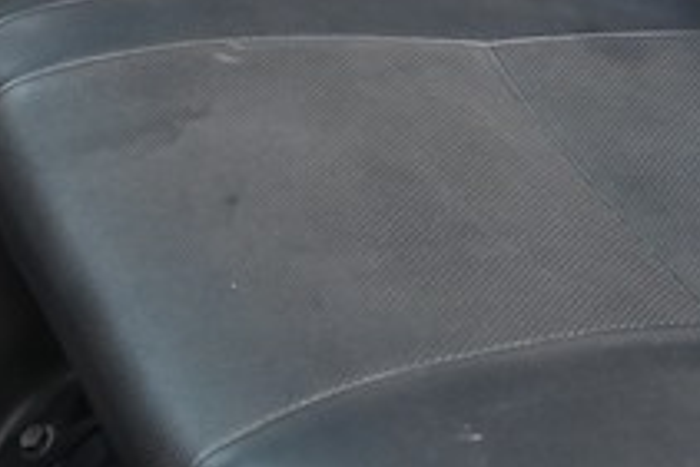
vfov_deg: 10.4
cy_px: -351
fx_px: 2432
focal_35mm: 125
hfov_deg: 16.2
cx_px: 644
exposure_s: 1/100
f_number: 6.3
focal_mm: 24
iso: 500
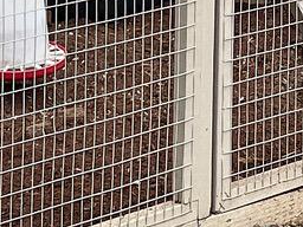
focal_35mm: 208
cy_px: -168
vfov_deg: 7.0
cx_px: 302
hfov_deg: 9.4
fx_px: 1821
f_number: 1.5
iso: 50
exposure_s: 1/1669
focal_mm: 5.7
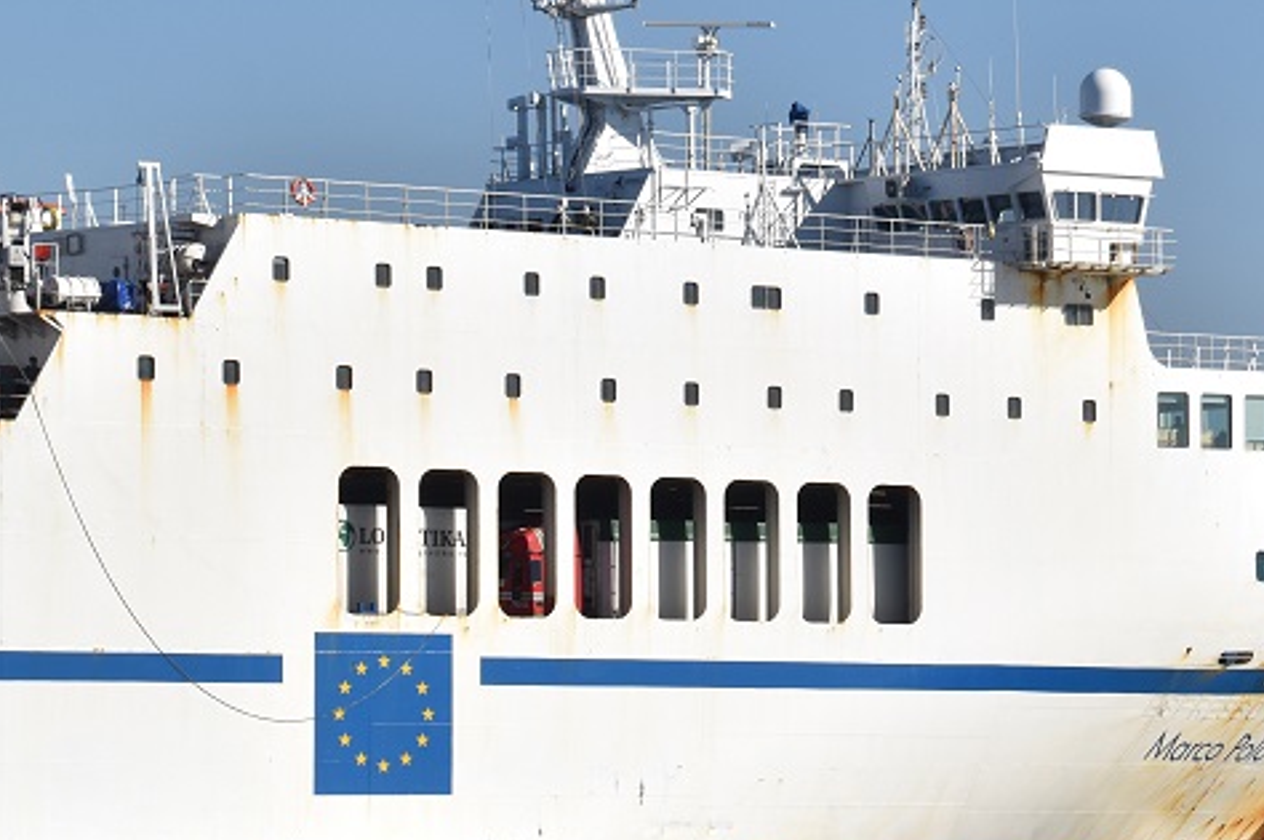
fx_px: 7962
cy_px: 584
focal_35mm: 227
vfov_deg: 6.0
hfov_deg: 9.0
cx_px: 1309
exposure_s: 1/500
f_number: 11
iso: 200
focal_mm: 70
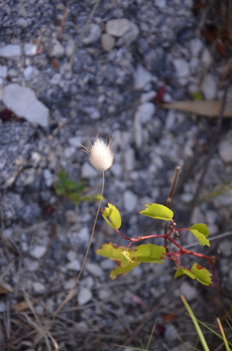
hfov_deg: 8.7
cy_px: 176
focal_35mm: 158
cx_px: 116
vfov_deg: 13.1
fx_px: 1529
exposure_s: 1/125
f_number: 7.1
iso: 400
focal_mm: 105
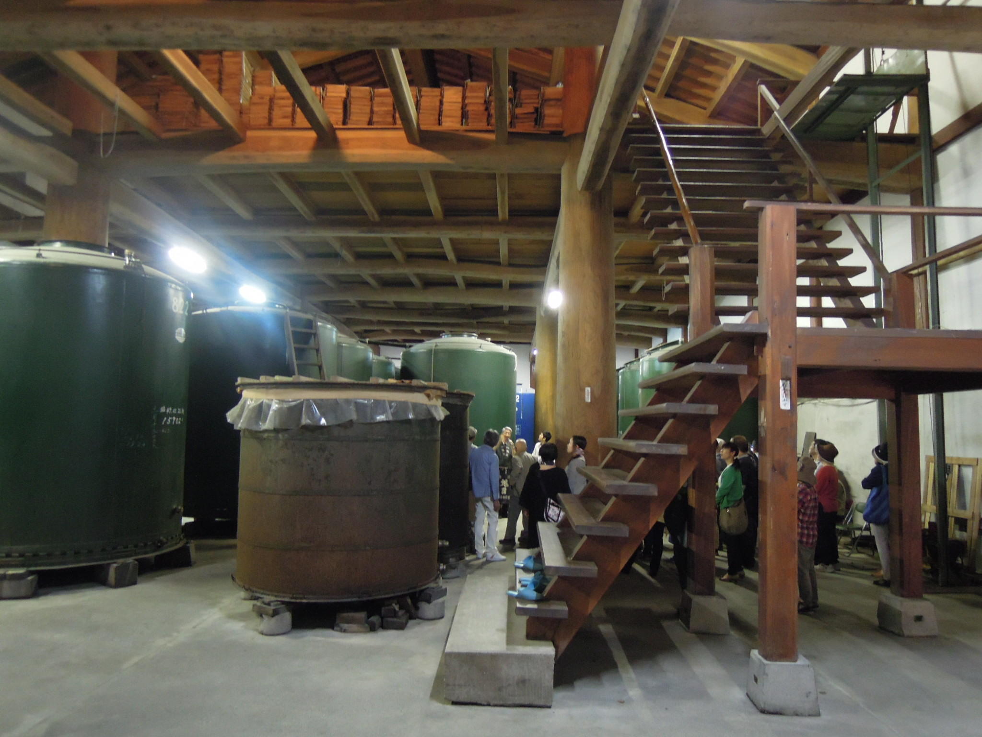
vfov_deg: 56.8
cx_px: 491
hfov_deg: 71.6
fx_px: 681
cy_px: 368
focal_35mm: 24
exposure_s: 1/8
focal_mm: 4.3
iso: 800
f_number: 2
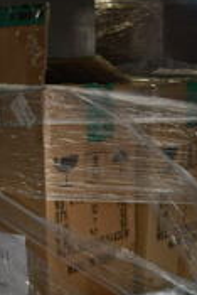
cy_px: 365
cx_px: 106
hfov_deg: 18.5
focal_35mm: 74
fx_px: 606
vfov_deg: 24.4
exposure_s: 1/50
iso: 100
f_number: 3.5
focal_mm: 18
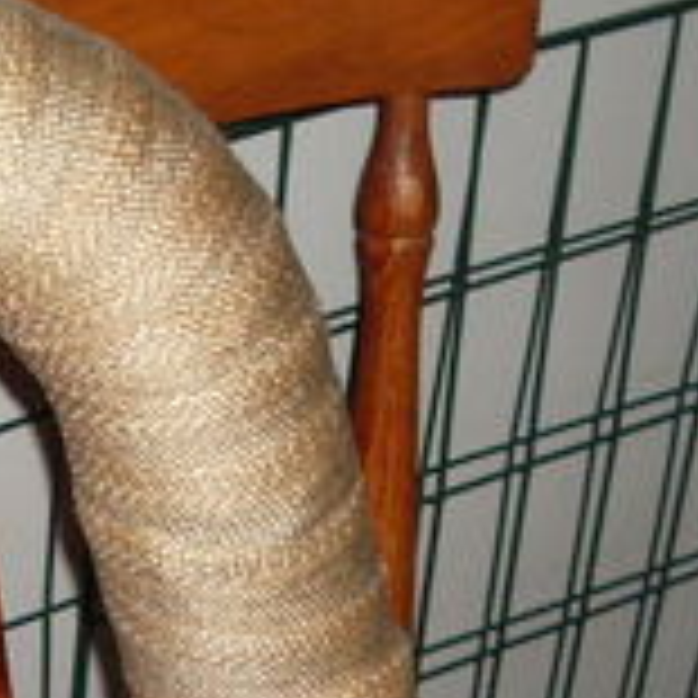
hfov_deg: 12.5
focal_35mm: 139
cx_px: 63
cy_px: 1058
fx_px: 3171
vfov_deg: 12.0
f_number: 2.8
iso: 100
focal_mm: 6.3
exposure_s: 1/45
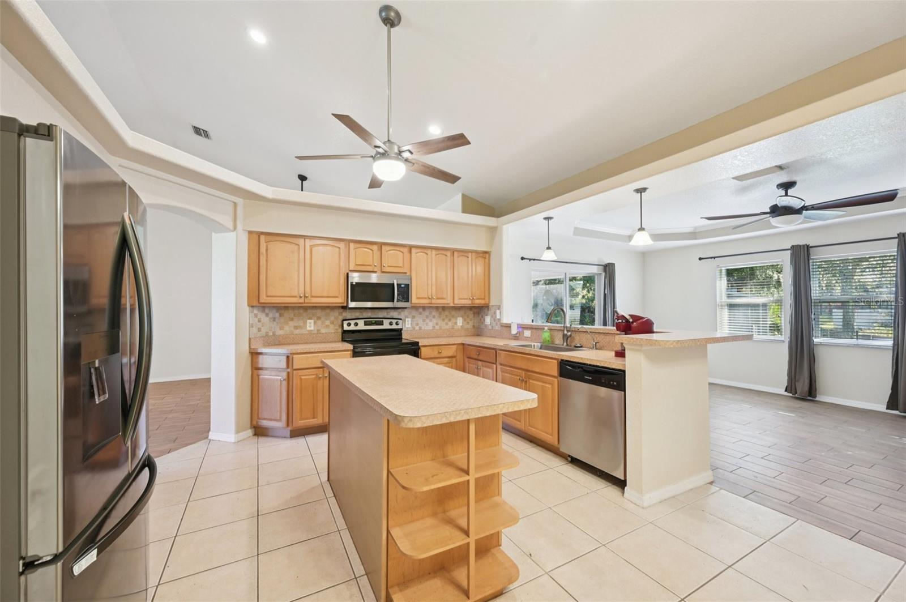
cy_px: 301
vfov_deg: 81.1
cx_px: 453
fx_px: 352
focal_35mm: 14
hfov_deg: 104.3
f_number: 8
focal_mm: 14
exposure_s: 1/10
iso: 400
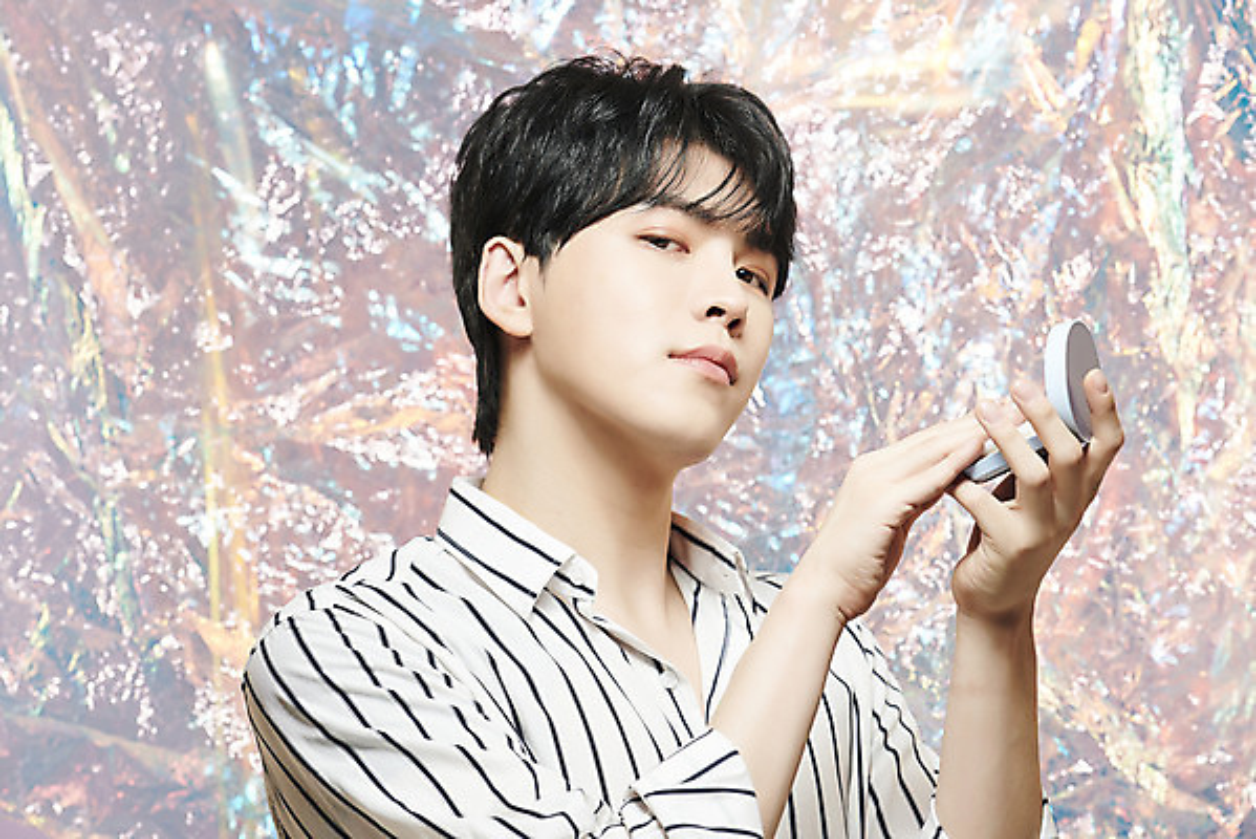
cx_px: 628
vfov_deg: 12.2
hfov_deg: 18.3
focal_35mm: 112
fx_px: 3909
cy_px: 420
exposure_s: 1/125
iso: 64
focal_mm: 112
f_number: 5.6
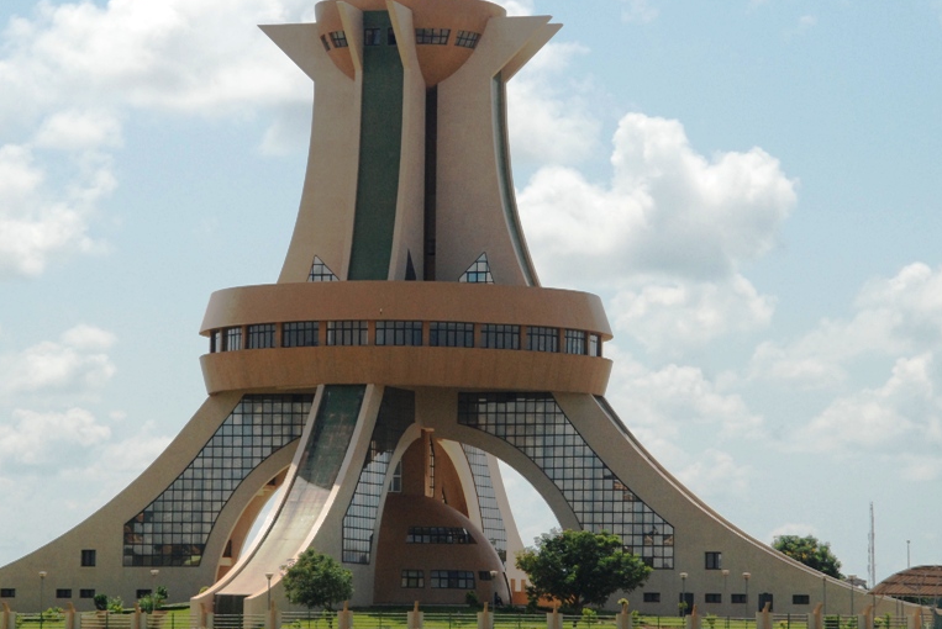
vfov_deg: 9.7
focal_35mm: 141
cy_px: 231
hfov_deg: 14.5
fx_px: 3692
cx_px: 454
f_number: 9
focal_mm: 70
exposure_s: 1/1250
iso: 500
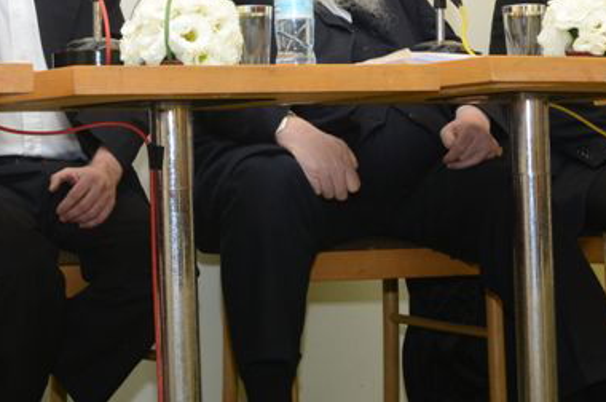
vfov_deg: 12.9
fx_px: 1765
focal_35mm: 105
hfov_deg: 19.3
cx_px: 144
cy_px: 24
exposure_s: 1/125
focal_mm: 26
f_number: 4
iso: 1000
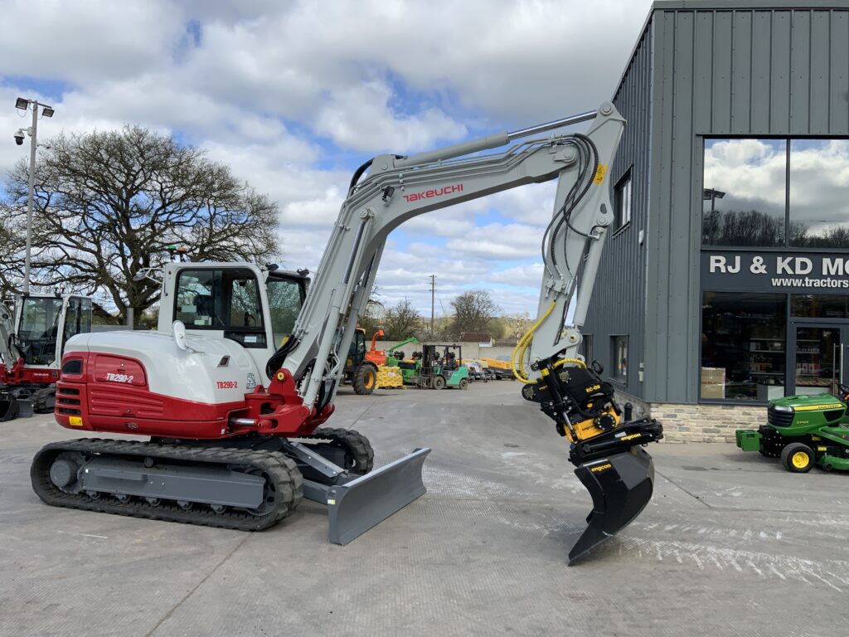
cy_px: 318
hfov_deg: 61.7
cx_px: 424
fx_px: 711
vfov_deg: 48.2
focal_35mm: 29
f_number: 1.8
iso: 16
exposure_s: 1/1786
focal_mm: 3
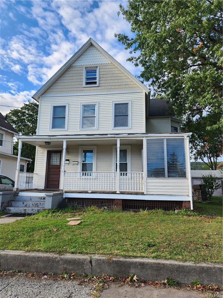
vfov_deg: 73.9
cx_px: 112
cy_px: 149
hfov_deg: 58.9
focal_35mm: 23
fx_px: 198
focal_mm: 6.4
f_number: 1.8
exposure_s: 1/211
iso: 12
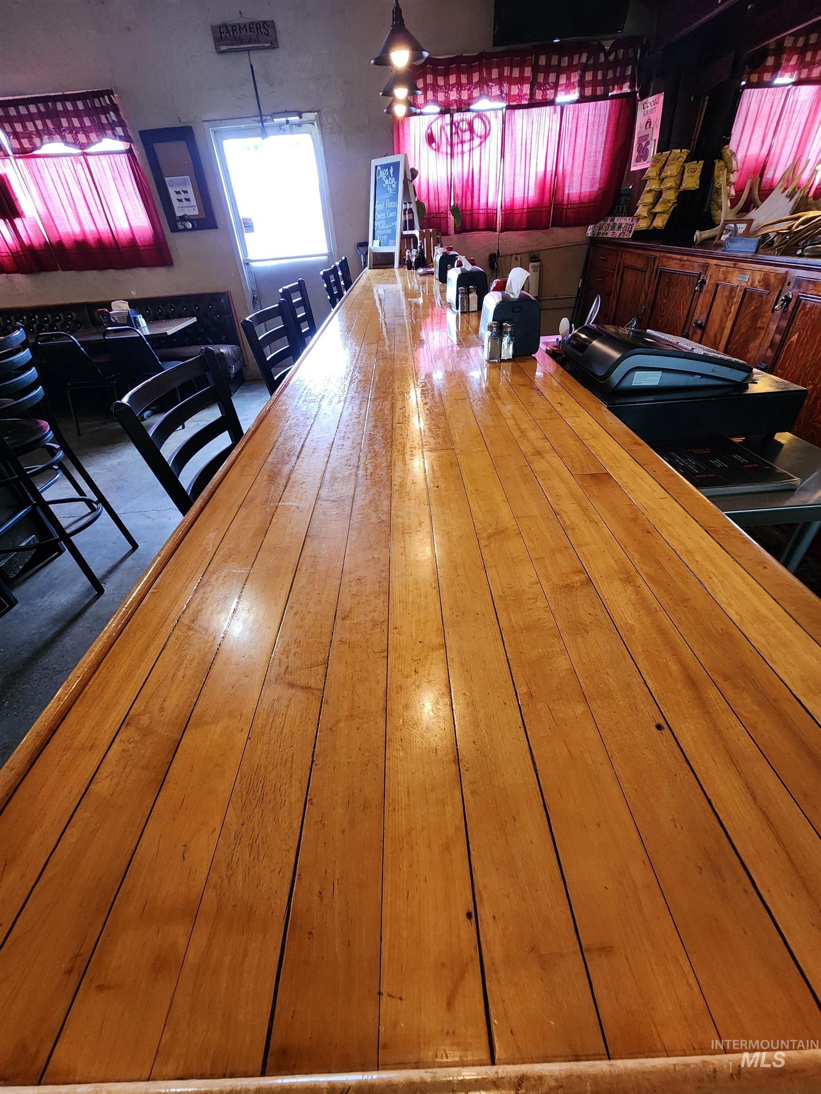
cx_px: 410
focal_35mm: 13
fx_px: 411
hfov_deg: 89.9
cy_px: 547
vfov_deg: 106.2
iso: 320
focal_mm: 2.2
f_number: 2.2
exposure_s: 1/40
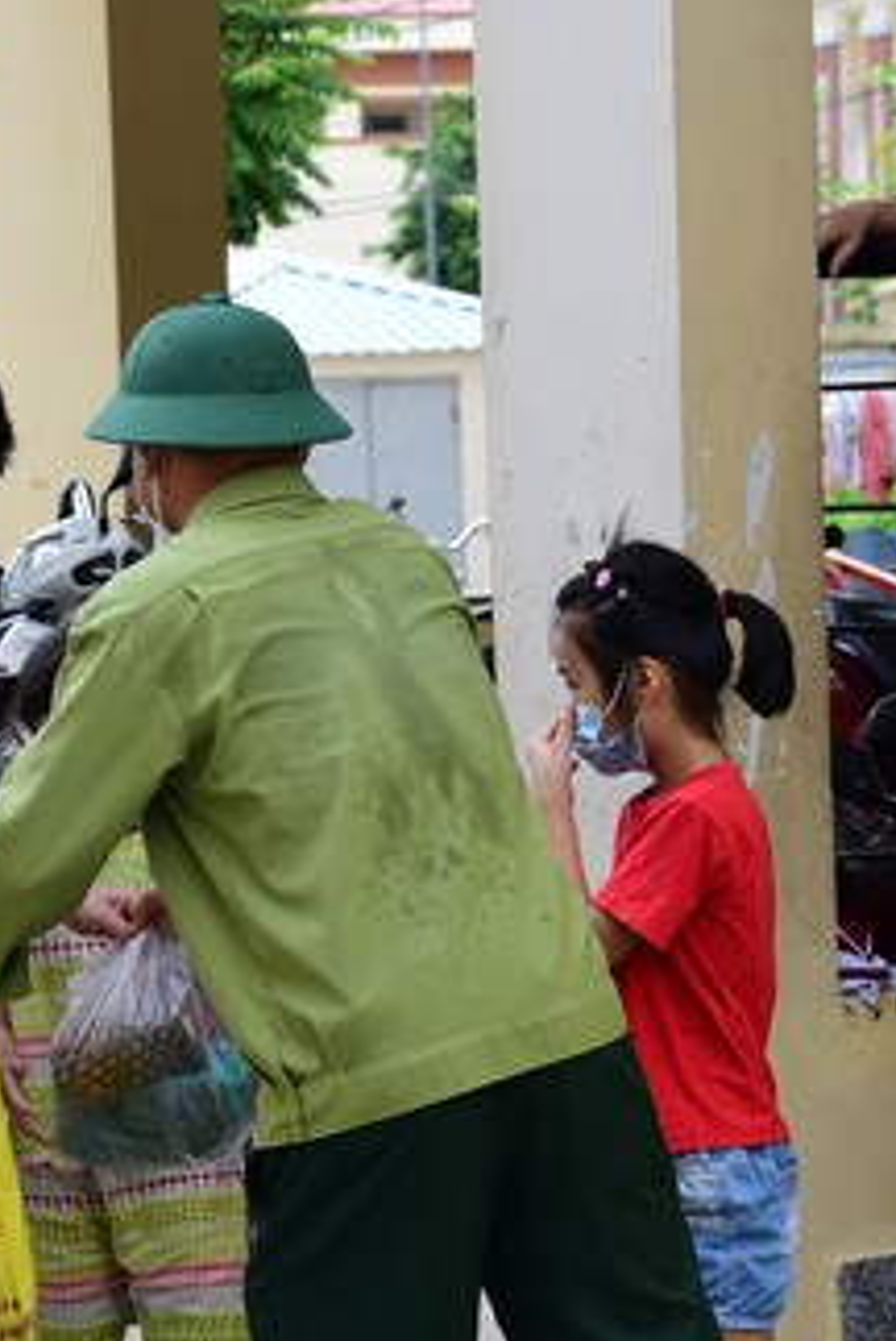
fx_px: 5848
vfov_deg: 13.1
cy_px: 644
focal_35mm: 157
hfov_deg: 8.7
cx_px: 54
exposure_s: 1/160
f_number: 7.1
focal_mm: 78
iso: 200
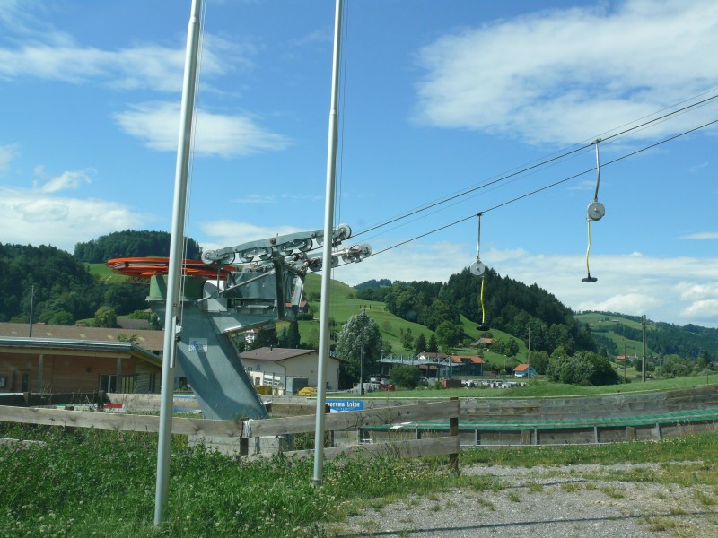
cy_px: 269
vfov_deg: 40.7
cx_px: 359
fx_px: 726
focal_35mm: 35
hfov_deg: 52.6
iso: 100
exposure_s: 1/500
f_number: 5.6
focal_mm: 7.4
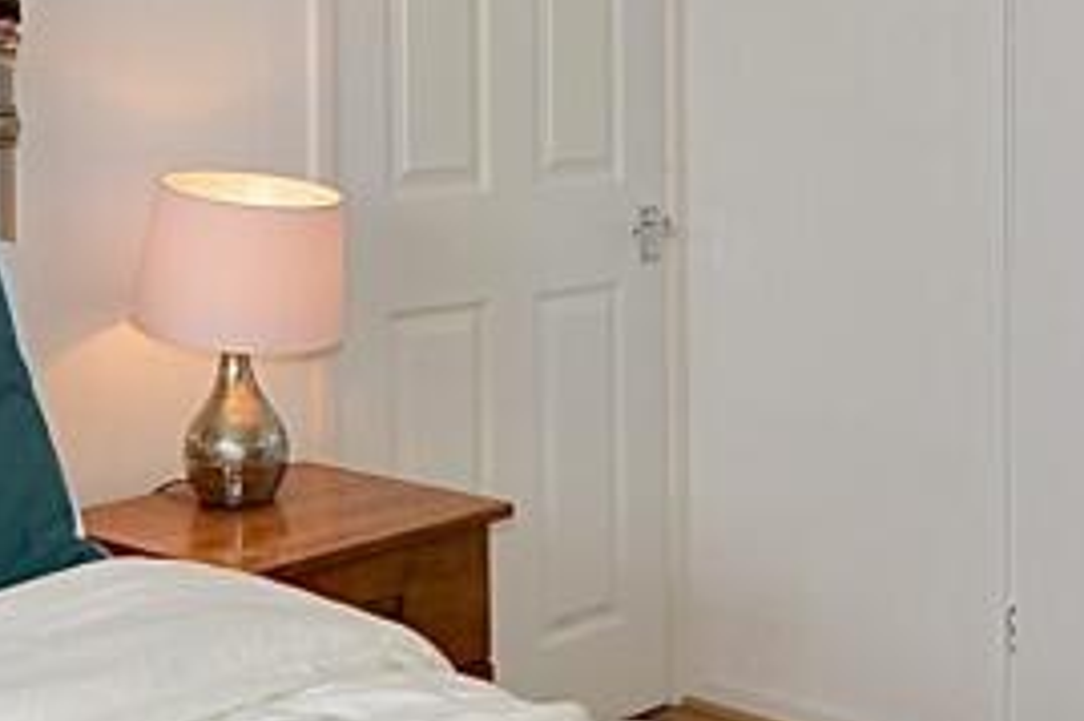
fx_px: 1715
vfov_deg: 23.3
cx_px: 661
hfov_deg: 34.9
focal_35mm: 57
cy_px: 127
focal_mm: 10
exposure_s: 1/80
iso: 360
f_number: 4.5
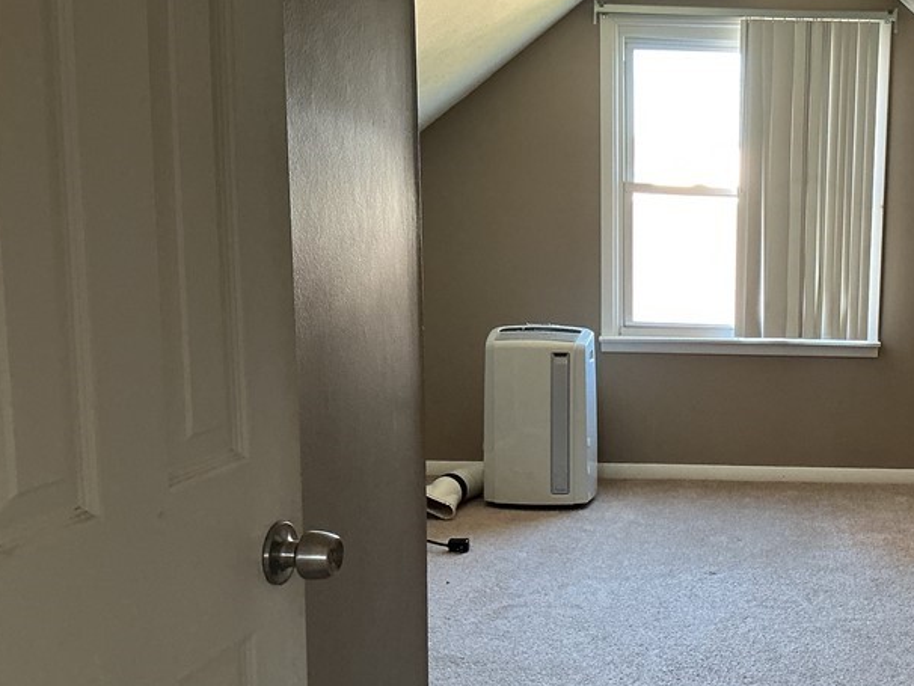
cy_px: 410
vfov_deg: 29.6
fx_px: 1294
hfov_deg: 37.2
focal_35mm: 49
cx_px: 763
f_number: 1.8
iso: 125
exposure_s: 1/60
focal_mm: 3
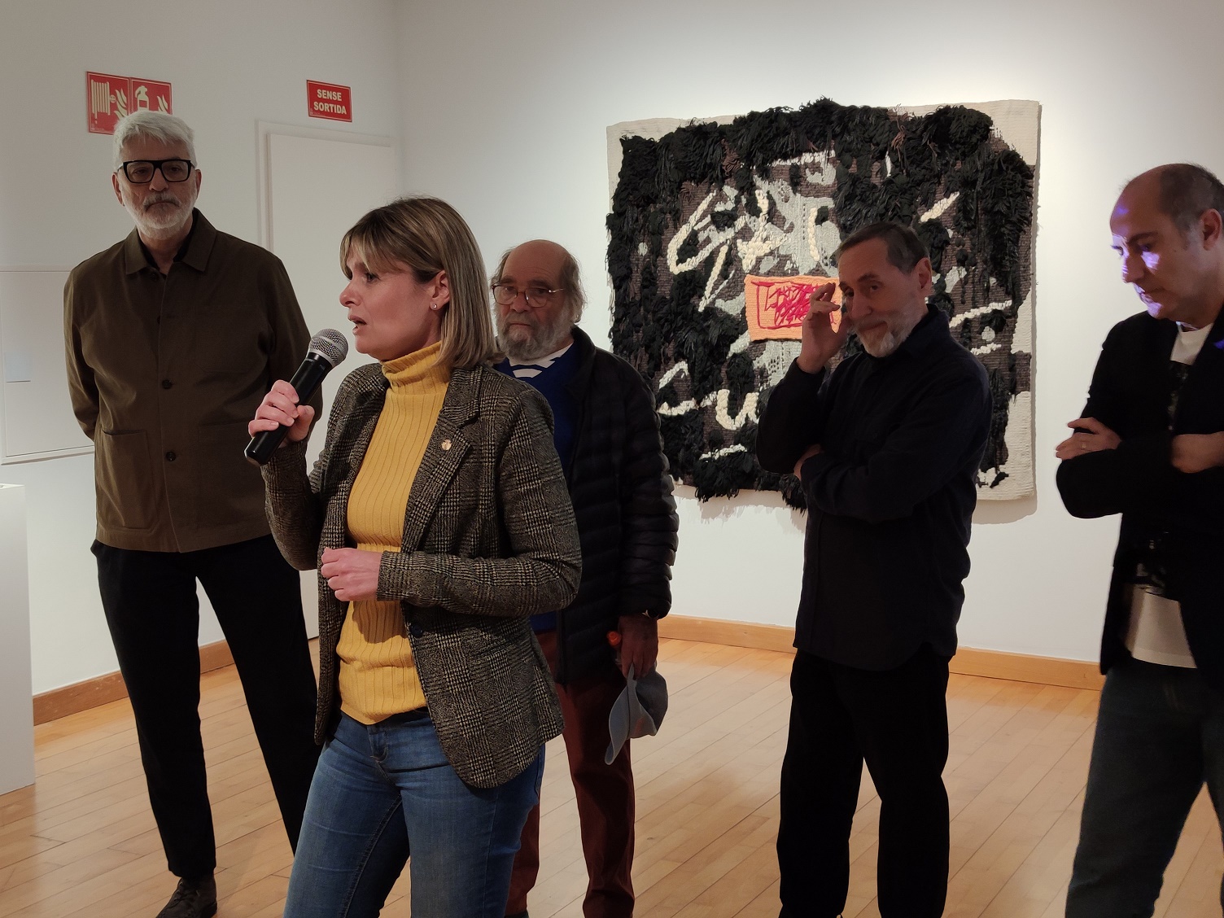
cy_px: 459
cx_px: 612
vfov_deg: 56.8
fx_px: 849
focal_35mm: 24
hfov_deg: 71.6
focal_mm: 6.72
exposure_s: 1/50
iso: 228
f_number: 1.69
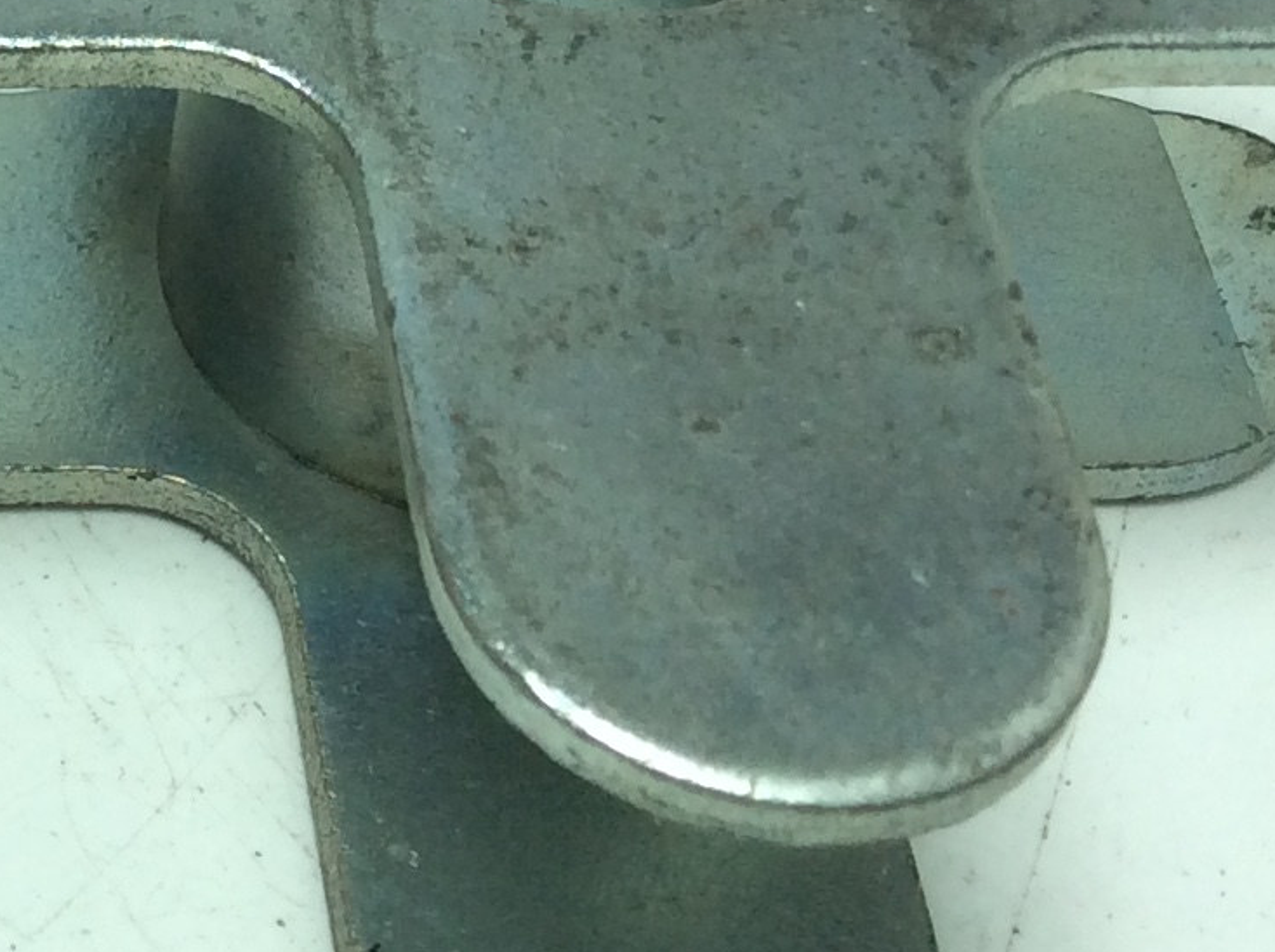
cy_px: -109
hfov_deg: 16.1
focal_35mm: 113
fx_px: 4155
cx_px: -565
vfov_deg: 12.8
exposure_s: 1/392
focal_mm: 3.3
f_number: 2.4
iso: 32
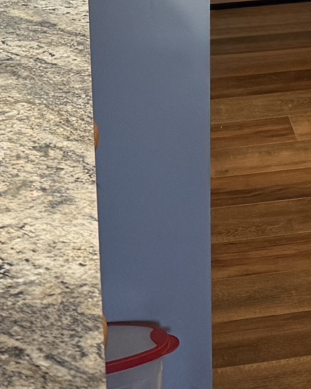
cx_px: 514
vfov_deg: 12.5
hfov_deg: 10.7
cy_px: -363
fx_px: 1577
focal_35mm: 137
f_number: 1.78
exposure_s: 1/60
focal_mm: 6.76
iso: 200
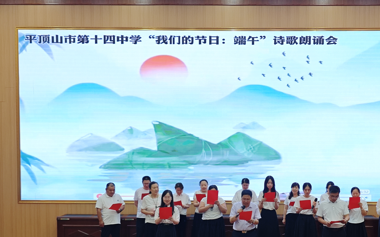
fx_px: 570
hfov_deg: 36.5
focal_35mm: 55
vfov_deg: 23.4
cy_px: 159
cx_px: 252
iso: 100
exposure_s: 1/100
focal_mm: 6.55
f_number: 1.6
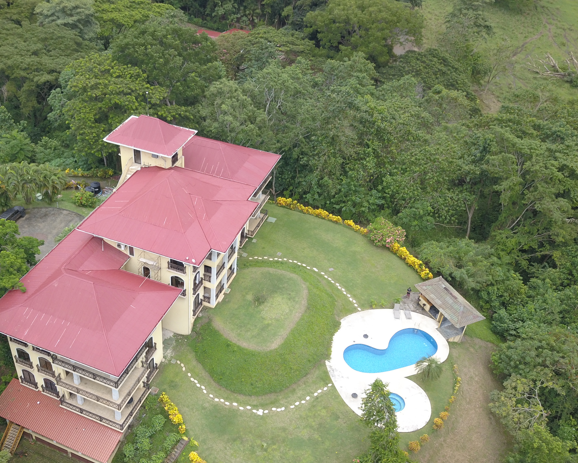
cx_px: 197
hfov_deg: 49.5
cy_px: 276
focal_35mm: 36
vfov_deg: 41.0
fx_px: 616
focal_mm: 4.73
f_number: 2.2
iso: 100
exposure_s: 1/559
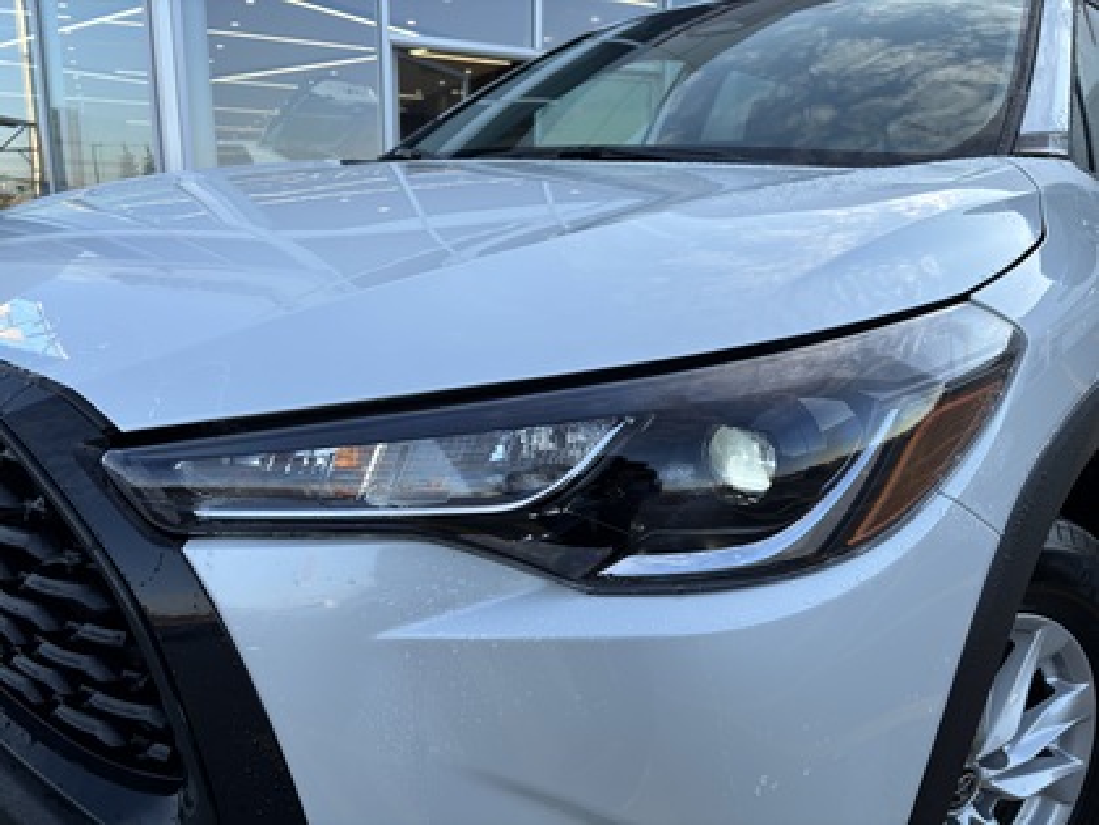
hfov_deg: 67.3
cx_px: 550
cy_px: 412
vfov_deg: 53.1
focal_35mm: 26
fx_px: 825
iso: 50
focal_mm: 5.96
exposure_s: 1/831
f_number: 1.6
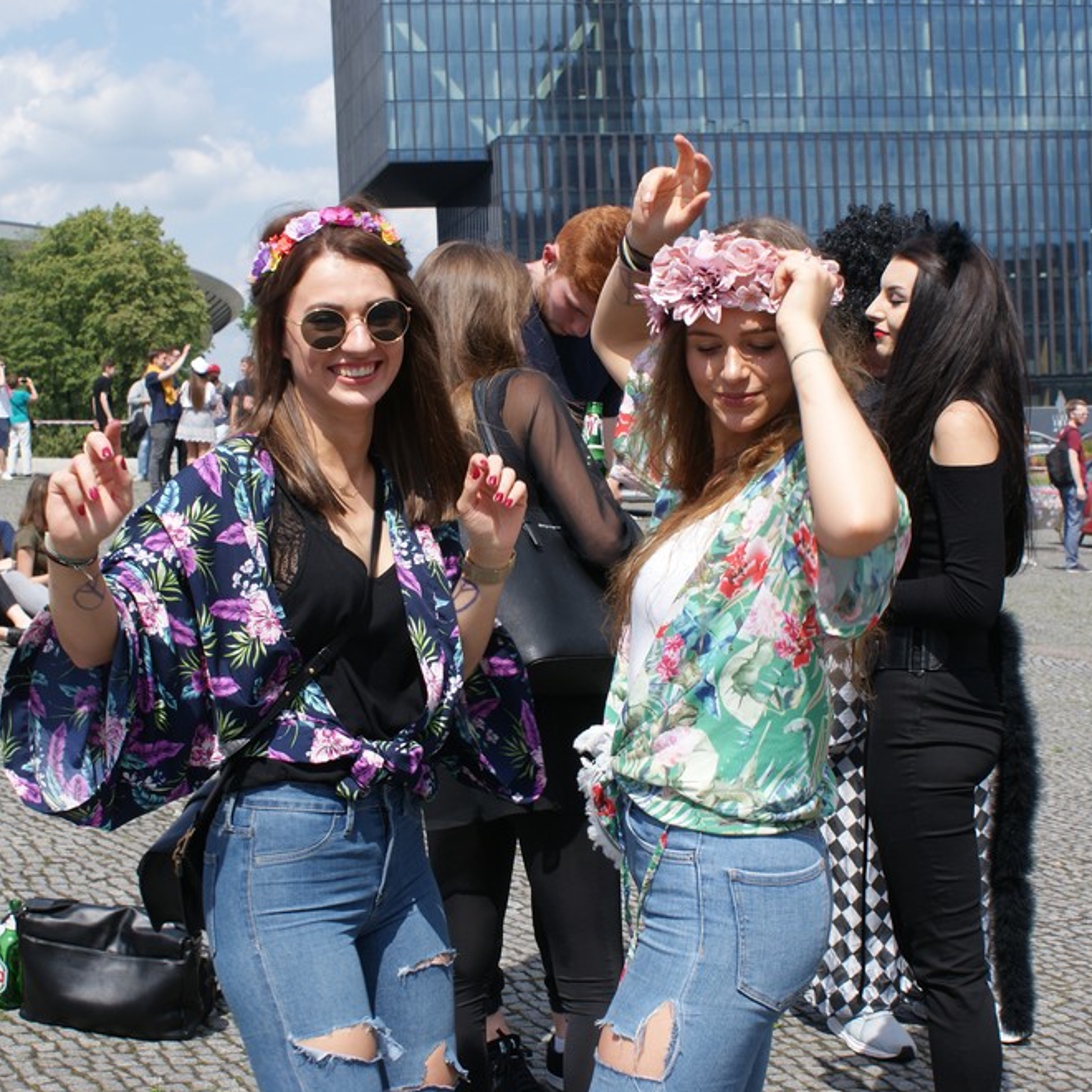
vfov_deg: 29.6
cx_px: 528
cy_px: 548
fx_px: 2070
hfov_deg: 29.5
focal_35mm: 58
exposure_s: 1/250
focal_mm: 30
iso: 100
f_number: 9
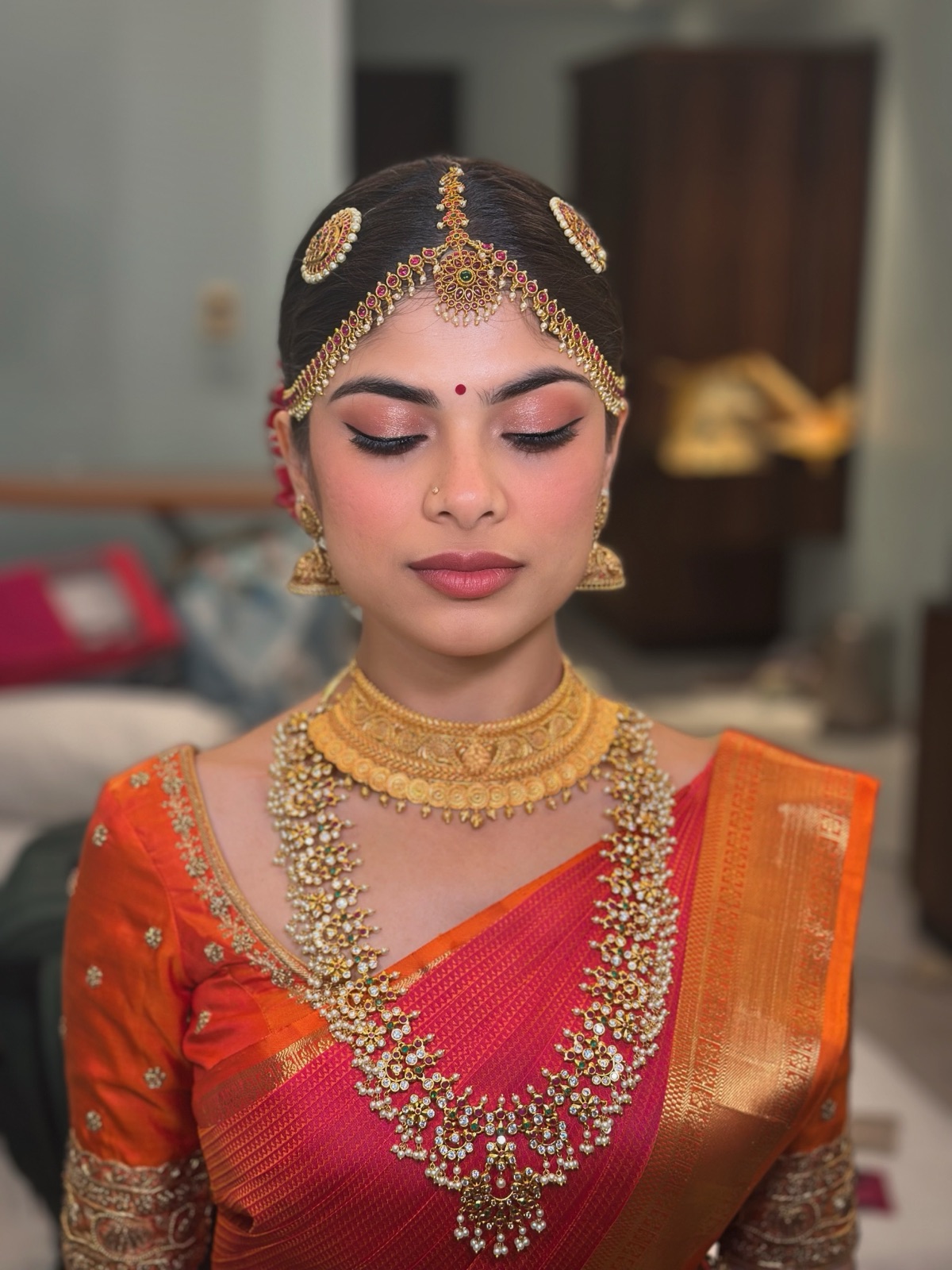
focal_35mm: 48
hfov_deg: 30.3
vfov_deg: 39.7
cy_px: 635
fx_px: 1760
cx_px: 476
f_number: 1.78
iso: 80
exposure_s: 1/50
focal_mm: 6.86
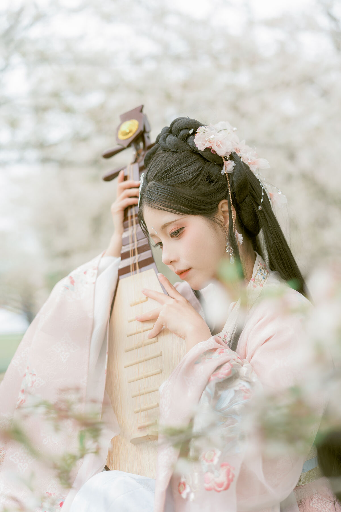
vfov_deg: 39.6
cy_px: 256
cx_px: 170
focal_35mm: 50
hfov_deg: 27.0
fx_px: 710
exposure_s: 1/640
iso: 100
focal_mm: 50
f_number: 1.8
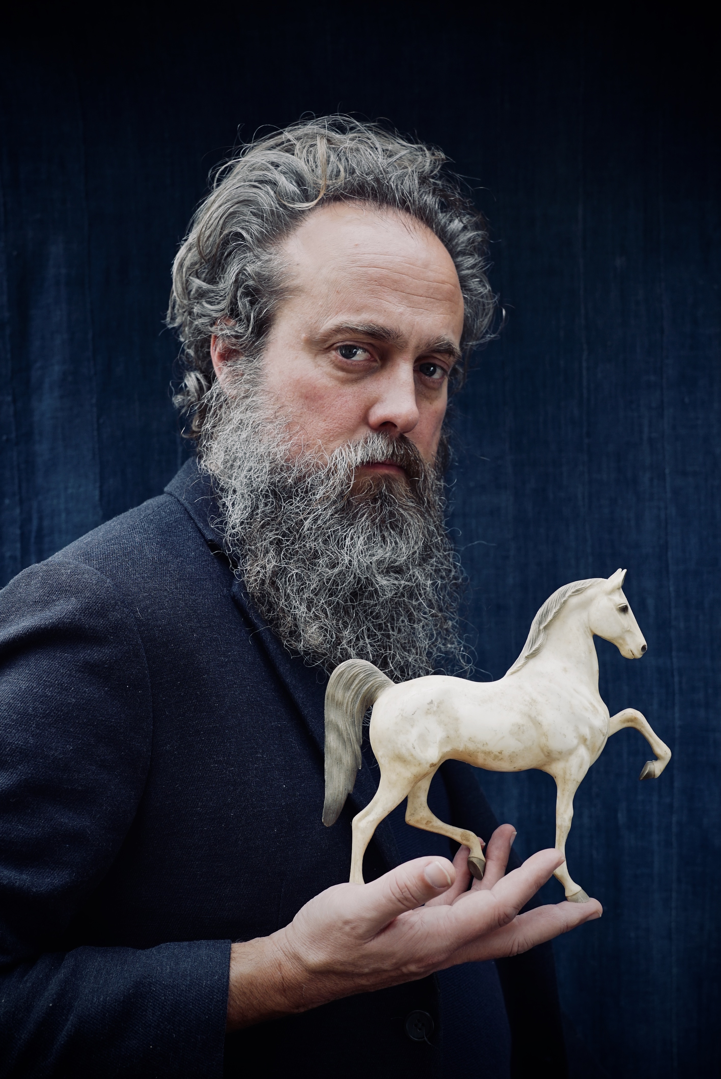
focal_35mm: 39
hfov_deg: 34.3
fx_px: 1170
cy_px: 540
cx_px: 360
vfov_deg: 49.5
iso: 500
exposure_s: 1/160
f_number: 5.6
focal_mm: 39
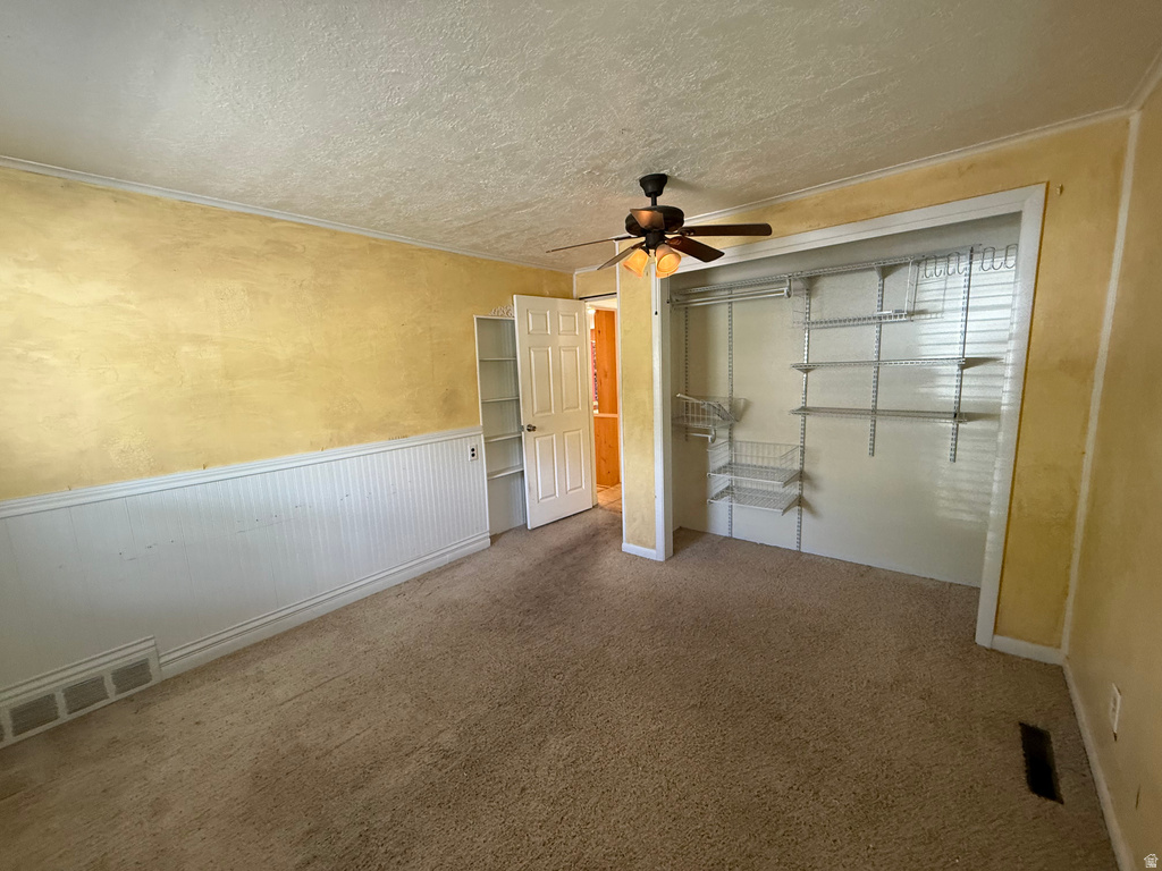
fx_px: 470
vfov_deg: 85.7
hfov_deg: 102.1
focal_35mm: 14
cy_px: 436
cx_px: 581
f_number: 2.2
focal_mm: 2.22
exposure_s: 1/60
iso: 320
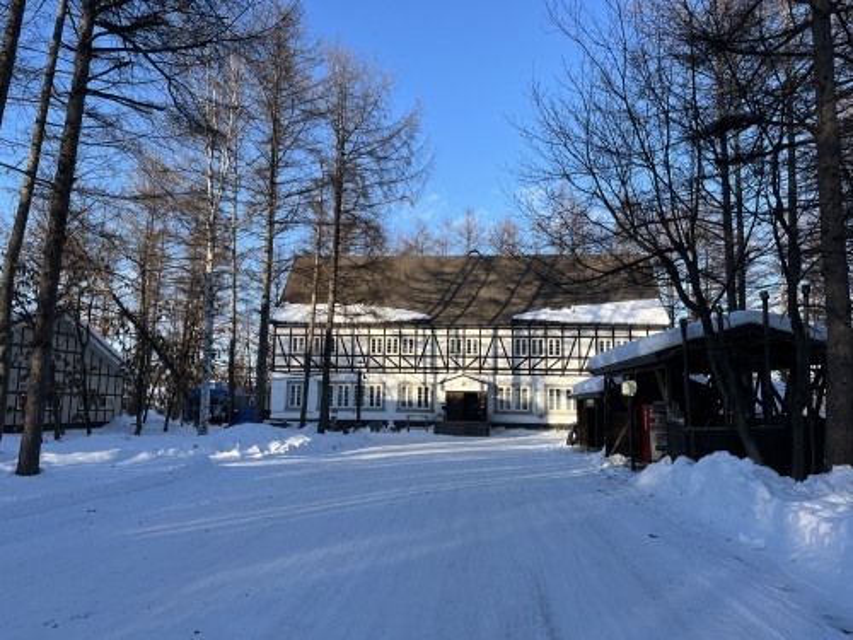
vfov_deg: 53.1
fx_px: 641
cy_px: 320
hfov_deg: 67.3
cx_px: 426
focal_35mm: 26
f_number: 1.6
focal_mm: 5.1
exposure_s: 1/1252
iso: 50
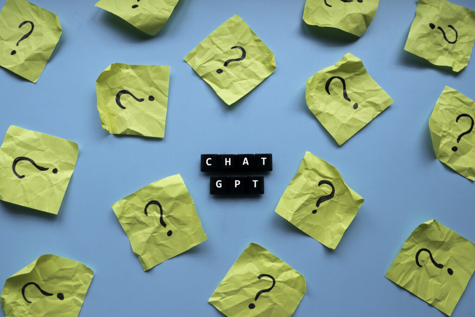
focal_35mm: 31
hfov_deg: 60.3
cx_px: 238
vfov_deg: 42.3
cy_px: 158
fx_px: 409
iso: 200
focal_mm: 13.9
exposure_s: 1/125
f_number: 3.2
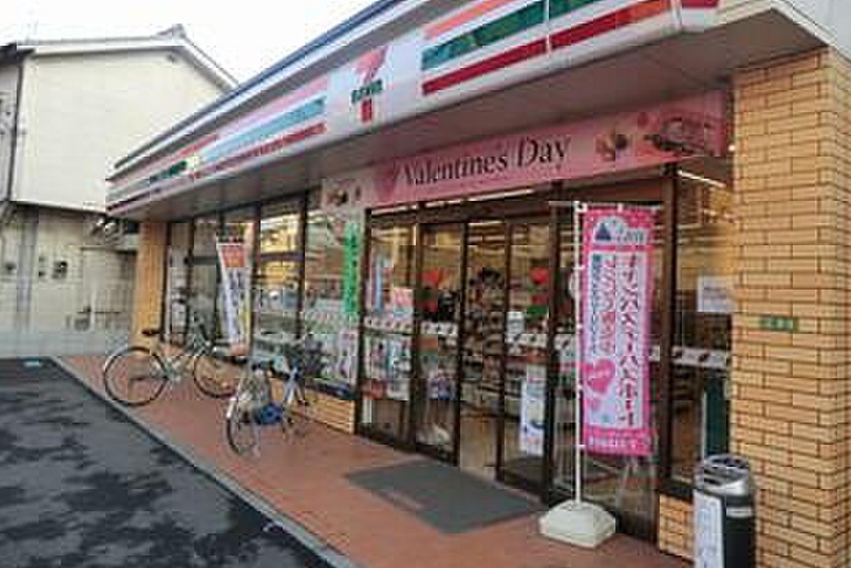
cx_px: 438
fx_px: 615
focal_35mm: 26
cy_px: 245
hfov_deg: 69.4
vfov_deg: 49.5
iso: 80
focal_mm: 4.3
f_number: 3.2
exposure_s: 1/125
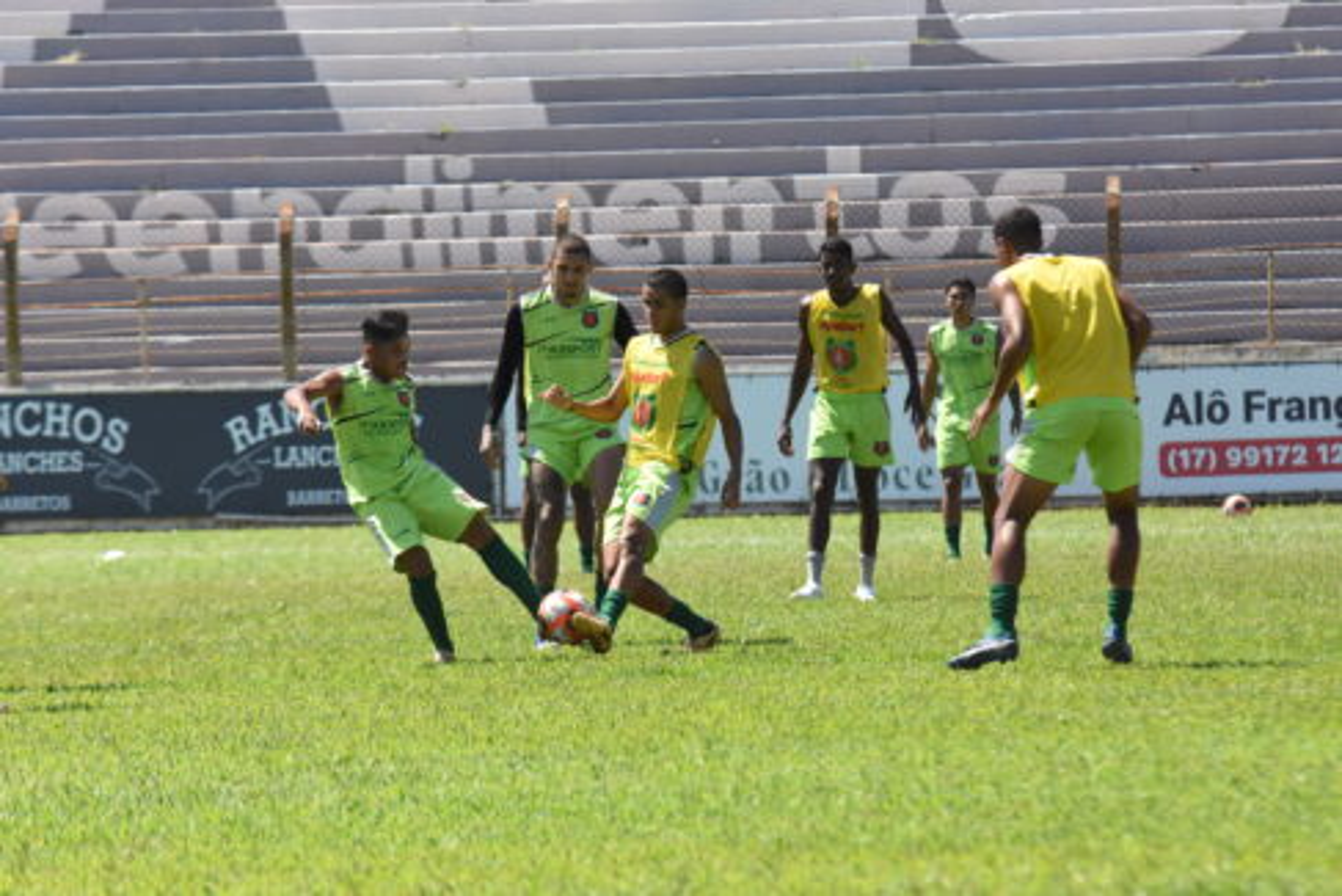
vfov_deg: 5.0
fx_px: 10347
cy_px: 448
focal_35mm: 278
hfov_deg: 7.4
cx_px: 671
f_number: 5.6
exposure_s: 1/8000
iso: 2000
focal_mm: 185
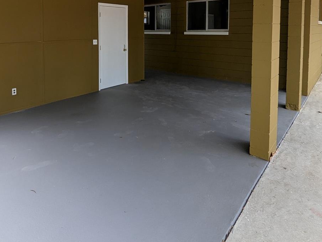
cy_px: 36
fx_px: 214
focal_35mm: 23
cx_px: 118
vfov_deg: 53.5
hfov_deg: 72.5
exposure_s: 1/45.7
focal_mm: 1.95
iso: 43
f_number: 2.2
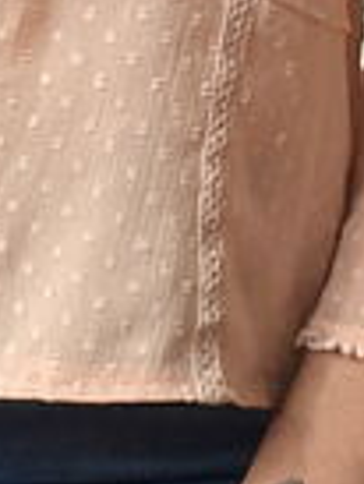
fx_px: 1638
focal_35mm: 117
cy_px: -62
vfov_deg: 16.3
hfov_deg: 12.4
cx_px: -53
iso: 32
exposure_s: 1/121
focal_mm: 2.71
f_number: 2.2
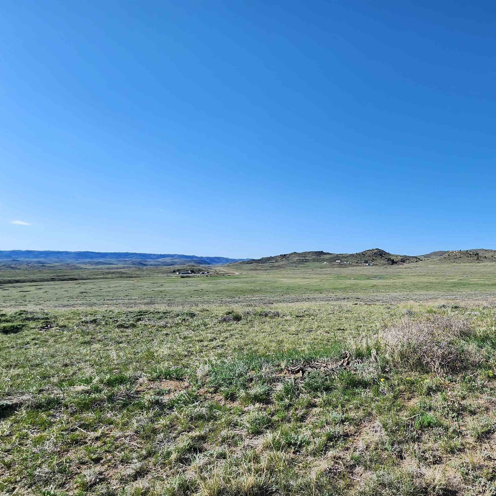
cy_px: 291
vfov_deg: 80.0
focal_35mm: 18
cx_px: 366
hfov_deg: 75.4
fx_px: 292
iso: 50
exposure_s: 1/1967
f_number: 2.2
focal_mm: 2.2
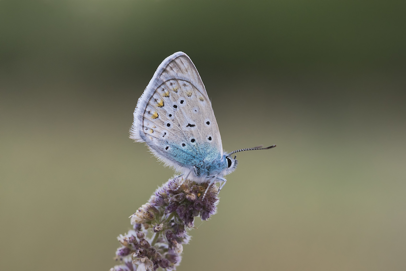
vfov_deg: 15.2
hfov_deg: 22.6
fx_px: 1015
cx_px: 203
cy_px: 136
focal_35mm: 90
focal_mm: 60
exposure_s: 1/200
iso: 640
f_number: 11
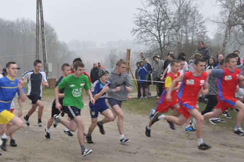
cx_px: 32
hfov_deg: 33.0
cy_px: 102
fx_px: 393
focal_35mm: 58
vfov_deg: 23.3
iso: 1000
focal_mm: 22
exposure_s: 1/200
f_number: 6.3
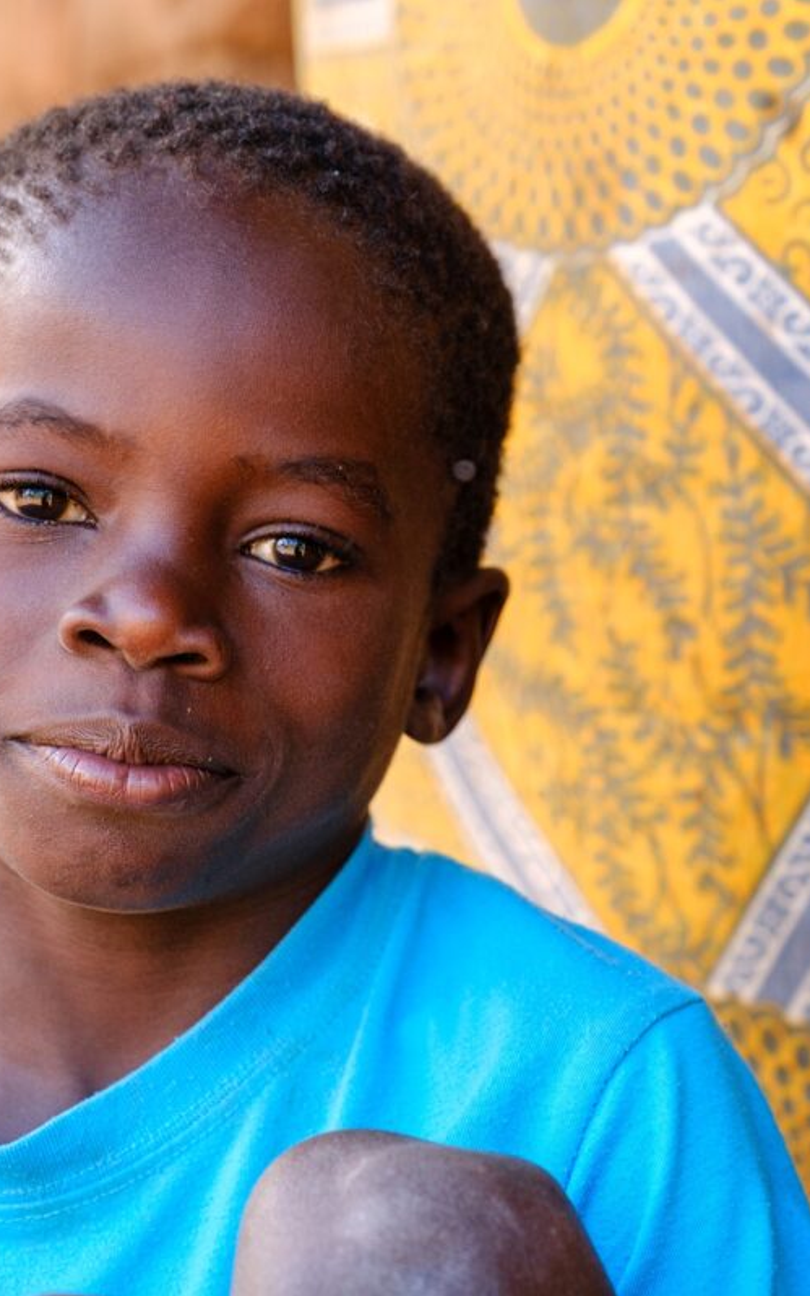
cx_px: 433
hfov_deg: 11.4
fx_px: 4060
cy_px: 648
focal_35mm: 115
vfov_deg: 18.1
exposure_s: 1/250
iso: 200
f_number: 3.2
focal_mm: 50
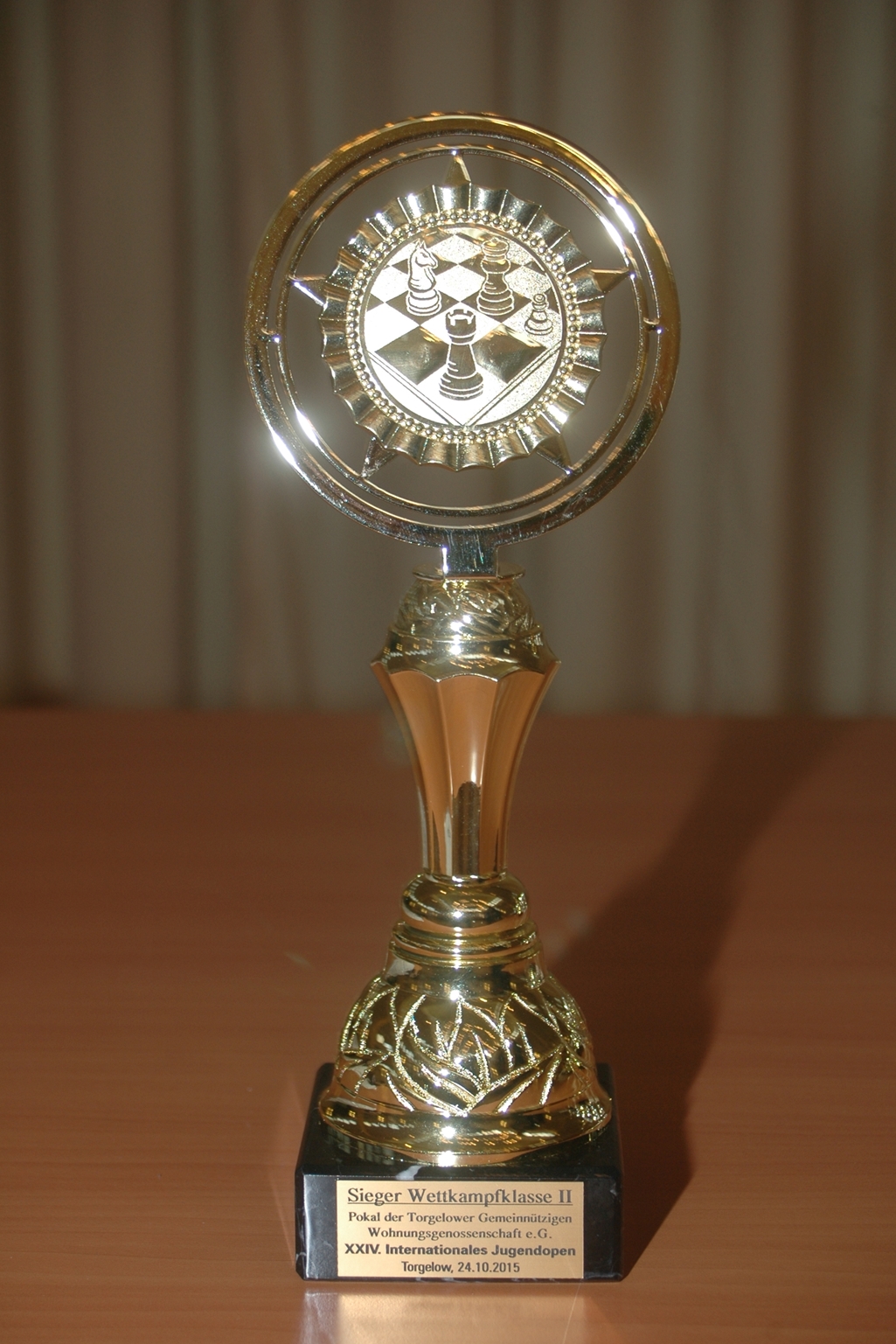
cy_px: 693
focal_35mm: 78
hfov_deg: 17.5
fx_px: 2911
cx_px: 444
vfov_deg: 26.0
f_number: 5.6
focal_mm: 50
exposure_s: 1/60
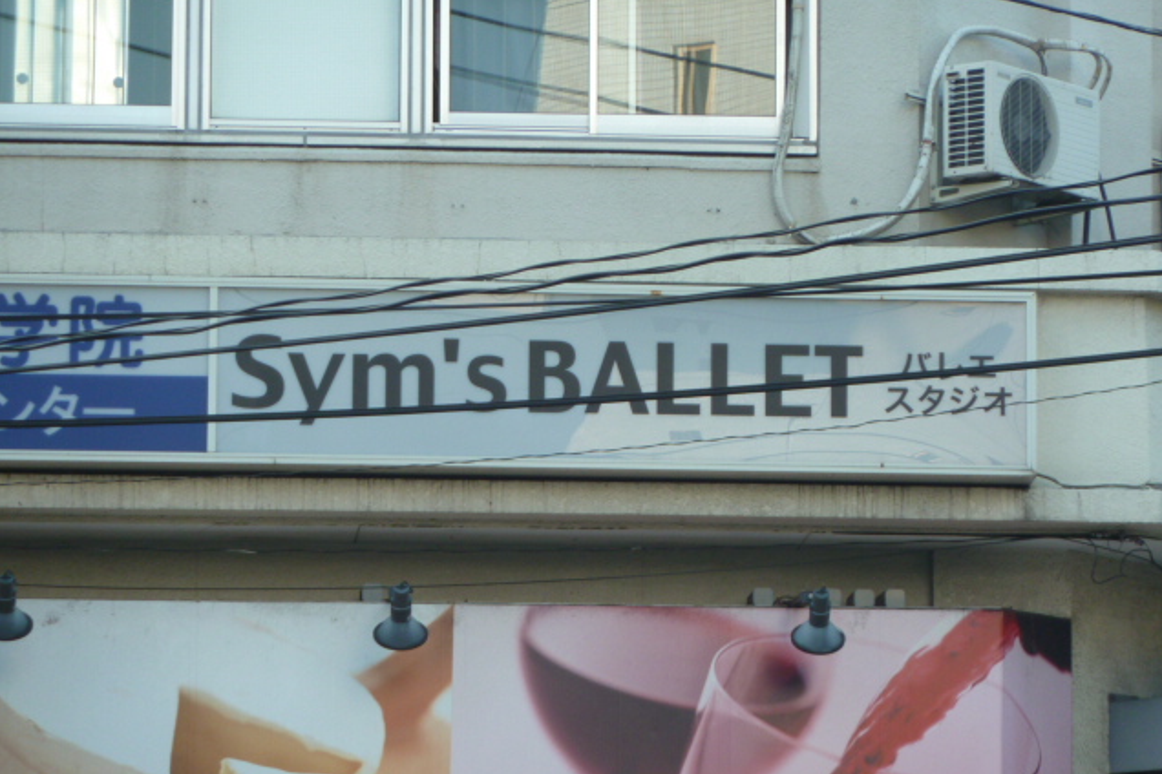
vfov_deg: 5.1
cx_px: 581
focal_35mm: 272
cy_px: 402
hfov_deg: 7.6
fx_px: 8779
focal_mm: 42.6
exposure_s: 1/100
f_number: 4.7
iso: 160
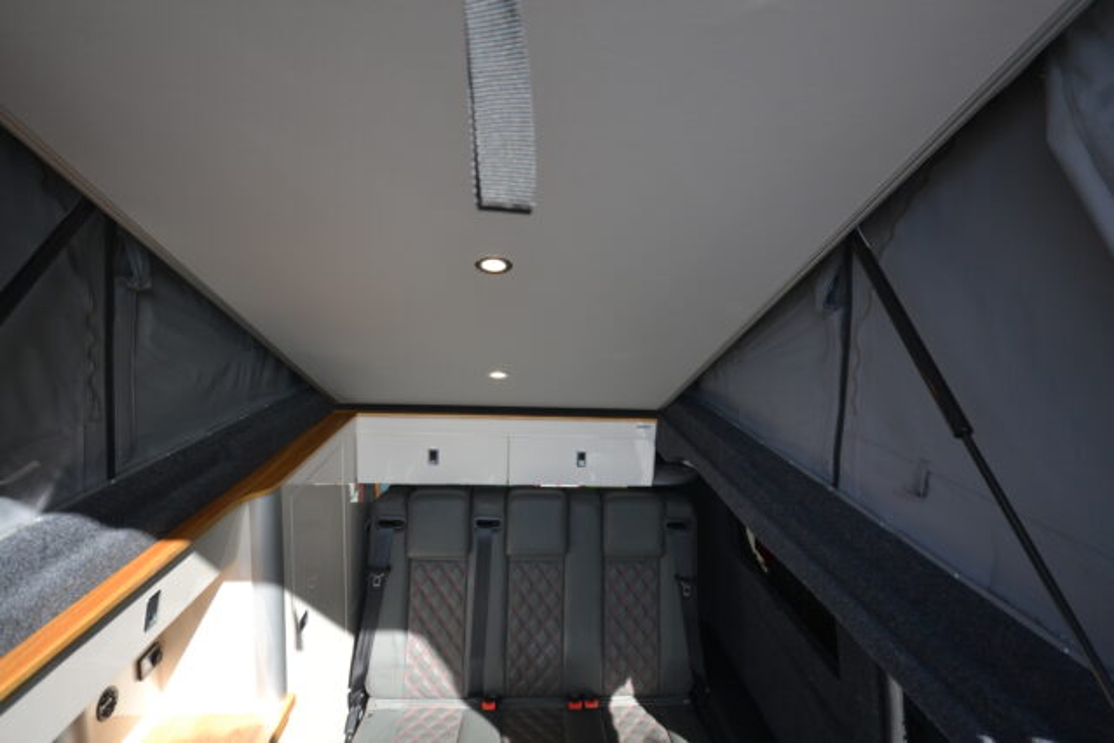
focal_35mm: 20
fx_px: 603
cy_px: 372
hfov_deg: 85.4
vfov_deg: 63.2
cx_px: 557
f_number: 5.6
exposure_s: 1/125
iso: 125
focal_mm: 13
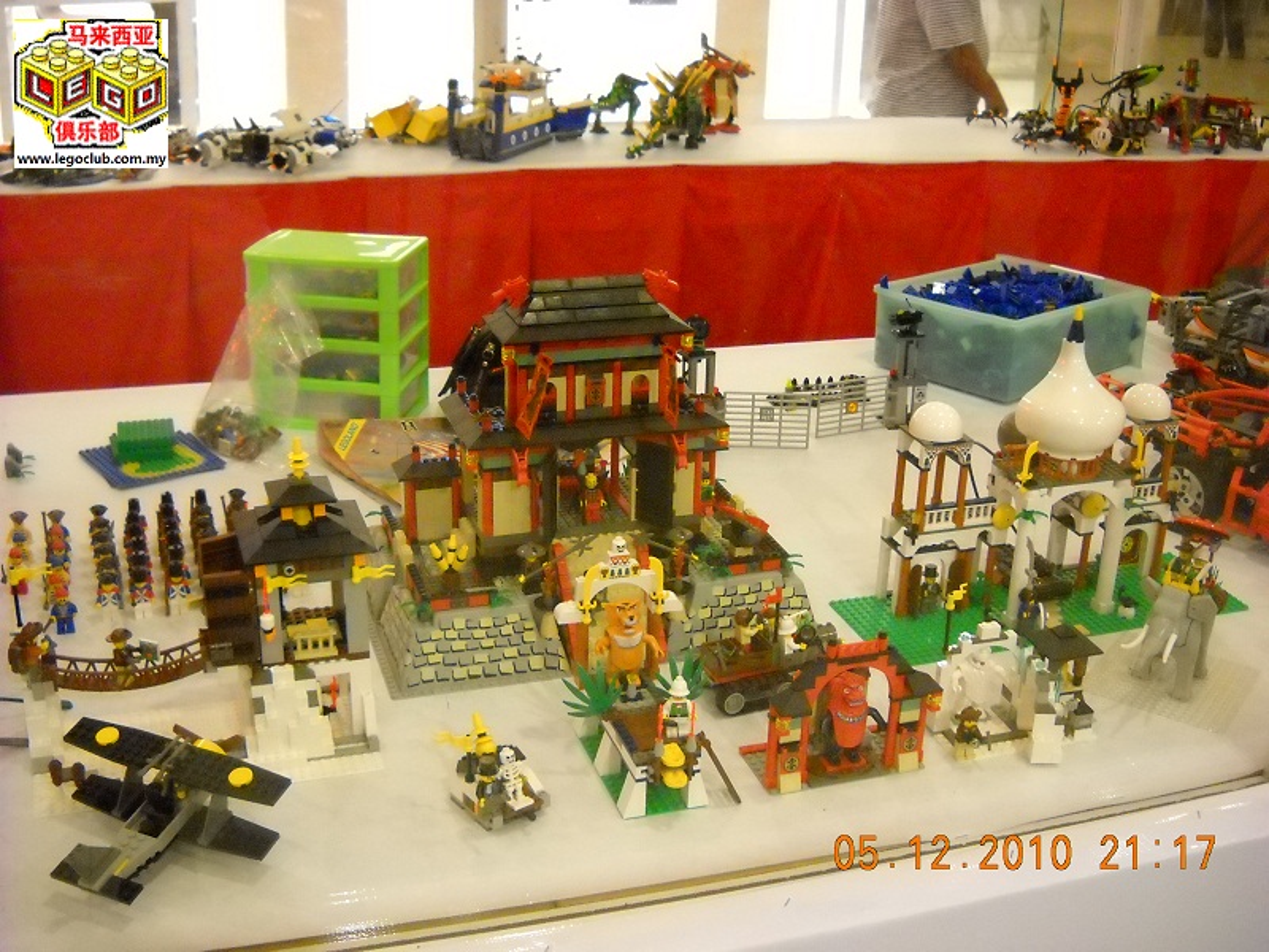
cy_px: 476
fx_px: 1503
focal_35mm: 41
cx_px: 634
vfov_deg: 35.1
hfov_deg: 45.8
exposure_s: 1/76
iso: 800
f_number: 3.1
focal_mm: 6.72
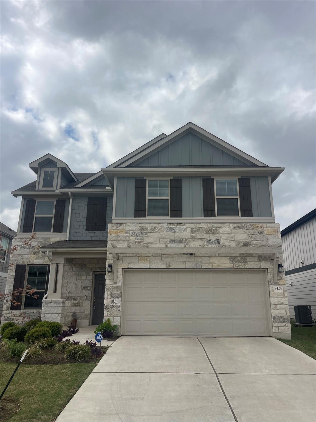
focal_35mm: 25
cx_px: 158
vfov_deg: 69.4
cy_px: 211
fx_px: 304
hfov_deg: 54.9
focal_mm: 5.1
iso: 32
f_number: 1.6
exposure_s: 1/5376
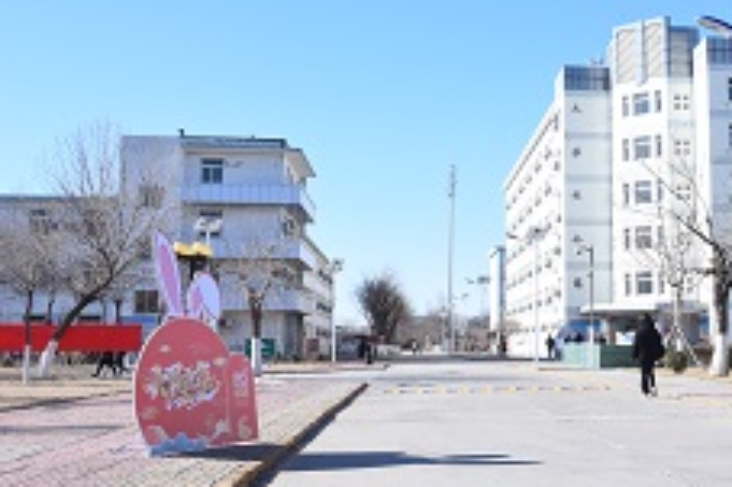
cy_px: 203
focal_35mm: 51
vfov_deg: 26.4
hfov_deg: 37.8
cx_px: 561
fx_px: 1036
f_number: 16
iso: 400
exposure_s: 1/125
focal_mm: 29
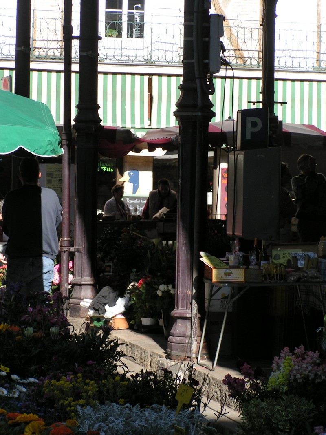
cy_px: 218
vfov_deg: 15.1
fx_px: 1645
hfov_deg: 11.3
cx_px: 163
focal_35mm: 131
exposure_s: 1/250
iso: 50
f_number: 5
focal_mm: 20
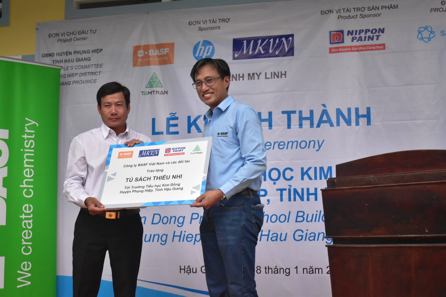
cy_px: 148
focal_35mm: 57
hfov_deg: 35.1
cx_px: 223
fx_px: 706
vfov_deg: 23.8
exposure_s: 1/4000
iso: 3200
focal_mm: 38
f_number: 4.8
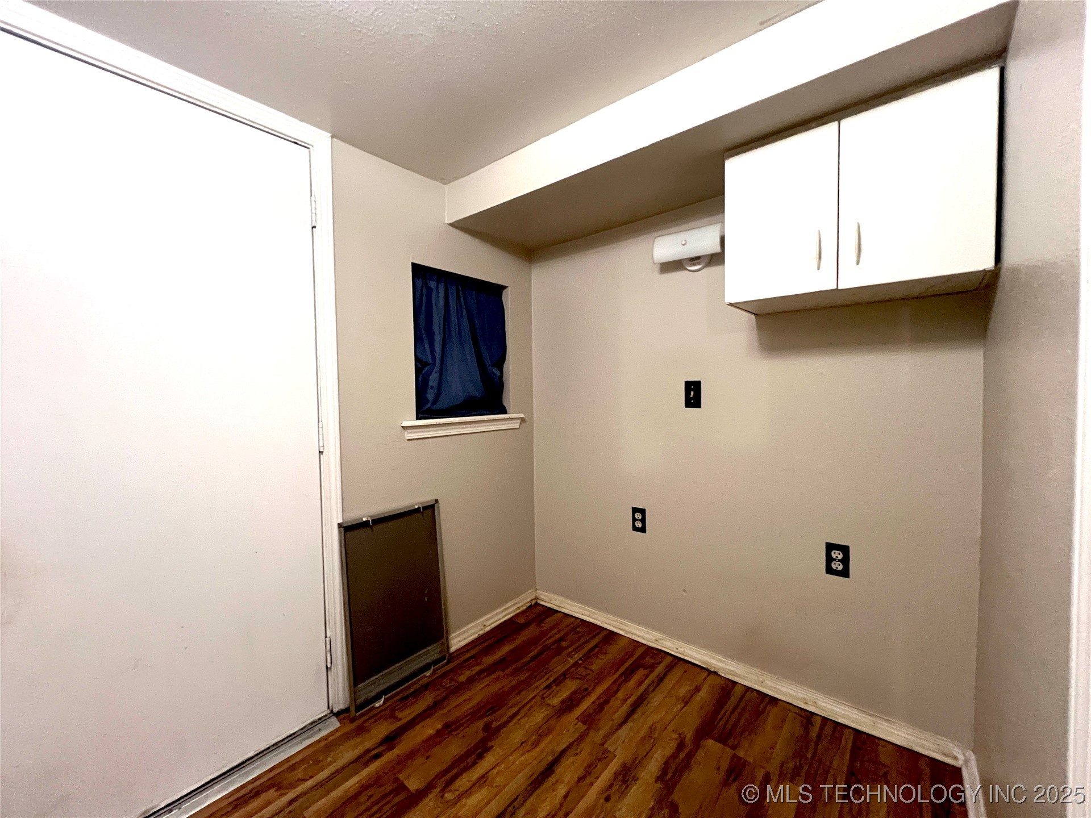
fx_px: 410
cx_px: 546
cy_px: 409
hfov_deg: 106.2
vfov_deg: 89.9
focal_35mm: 13
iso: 500
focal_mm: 1.57
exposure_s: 1/60
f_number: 1.8
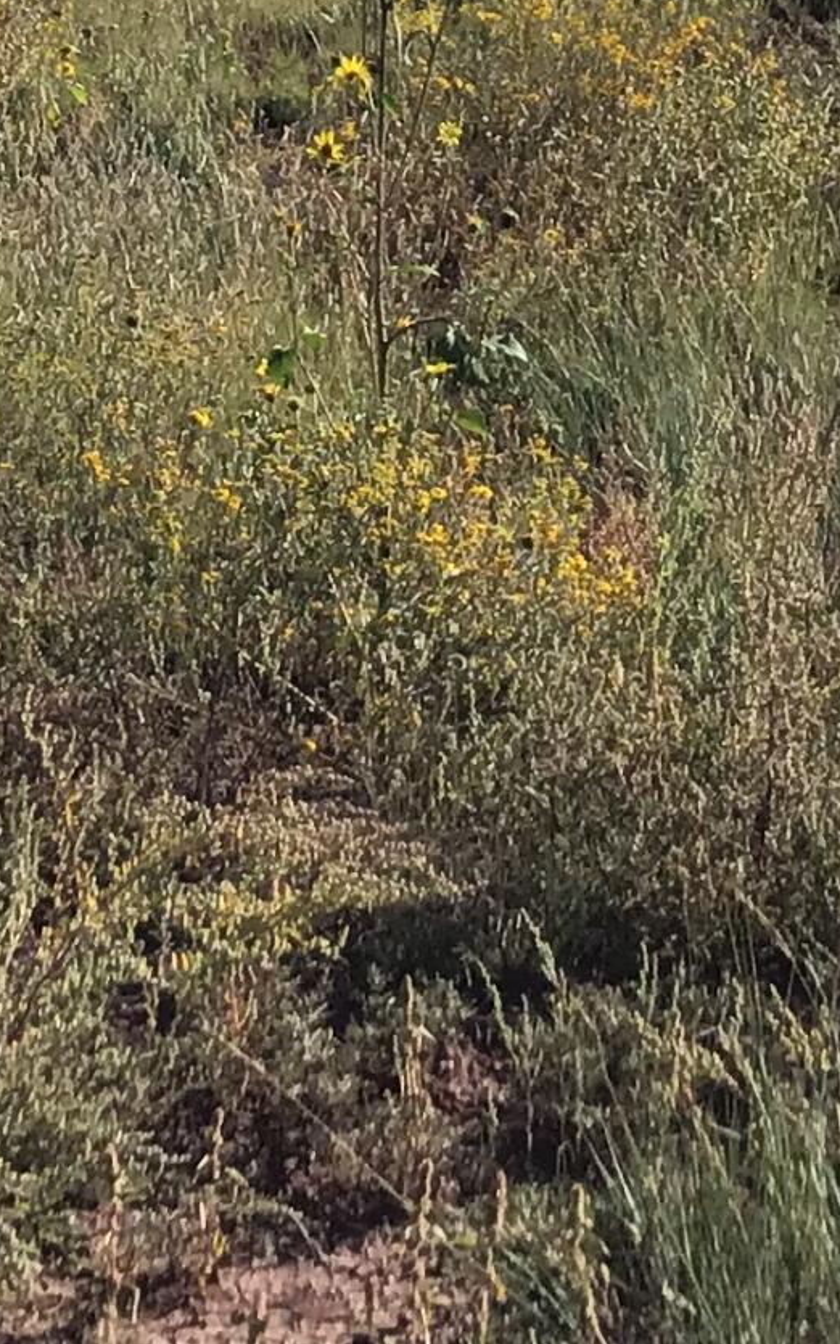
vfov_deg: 16.6
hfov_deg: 11.1
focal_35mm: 118
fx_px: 4321
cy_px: -464
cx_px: 423
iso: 25
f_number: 2.4
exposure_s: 1/1199
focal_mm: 3.3
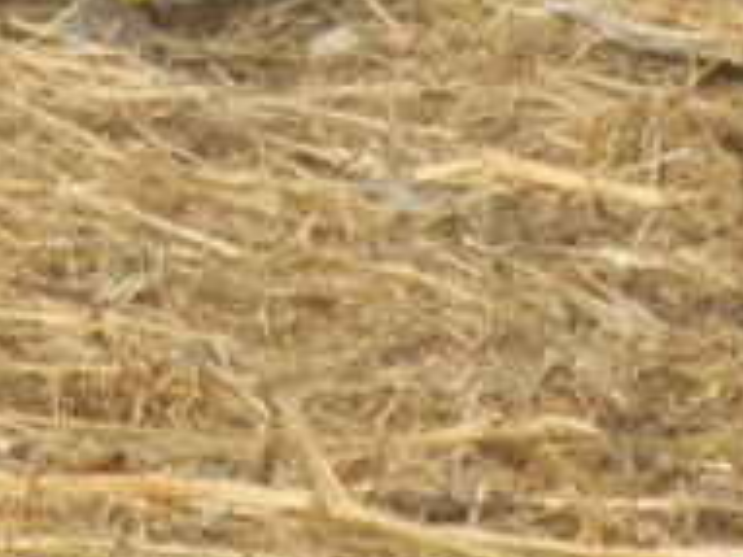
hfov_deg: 1.6
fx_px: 27006
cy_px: -491
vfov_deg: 1.2
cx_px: -202
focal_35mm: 1259
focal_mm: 52.5
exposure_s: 1/320
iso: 500
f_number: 5.9
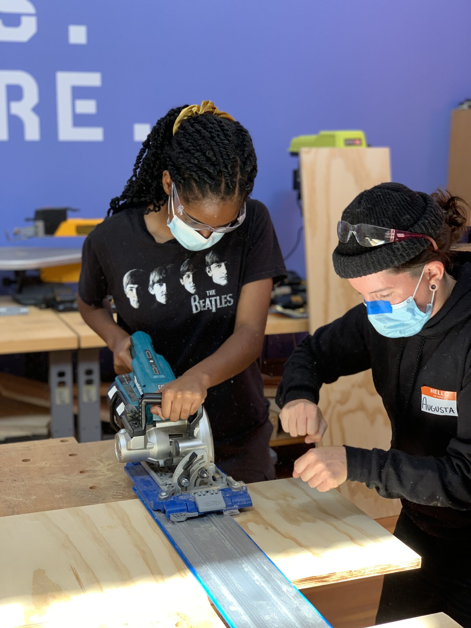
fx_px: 943
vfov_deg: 36.8
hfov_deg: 28.0
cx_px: 236
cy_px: 314
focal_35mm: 52
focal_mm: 6
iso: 50
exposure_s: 1/122
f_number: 2.4
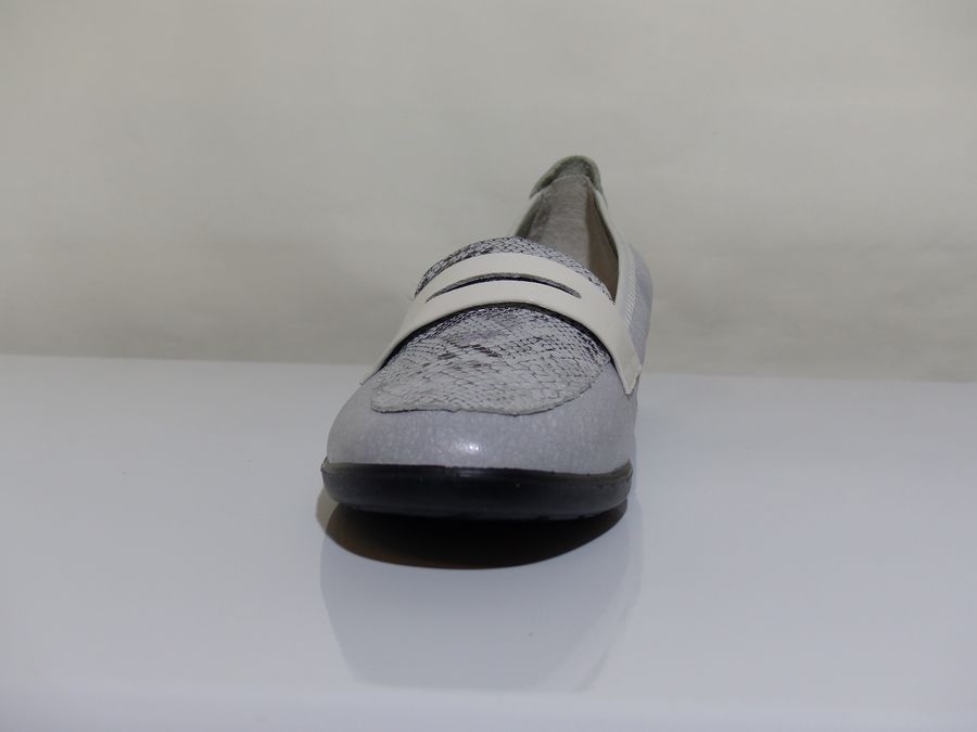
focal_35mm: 63
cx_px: 488
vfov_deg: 23.3
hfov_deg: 30.7
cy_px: 366
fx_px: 1778
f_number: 2.8
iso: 100
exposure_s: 1/100
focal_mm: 11.4
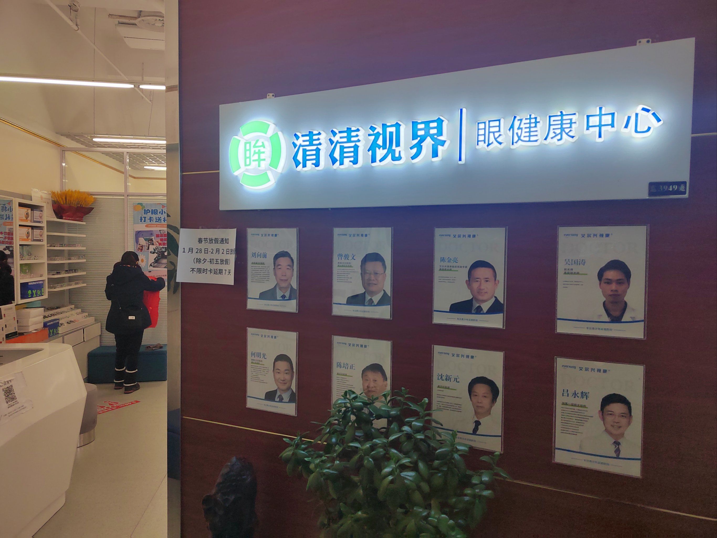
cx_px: 358
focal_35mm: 23
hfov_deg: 73.9
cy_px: 269
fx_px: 476
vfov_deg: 58.9
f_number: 1.9
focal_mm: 5.52
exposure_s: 1/100
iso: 303
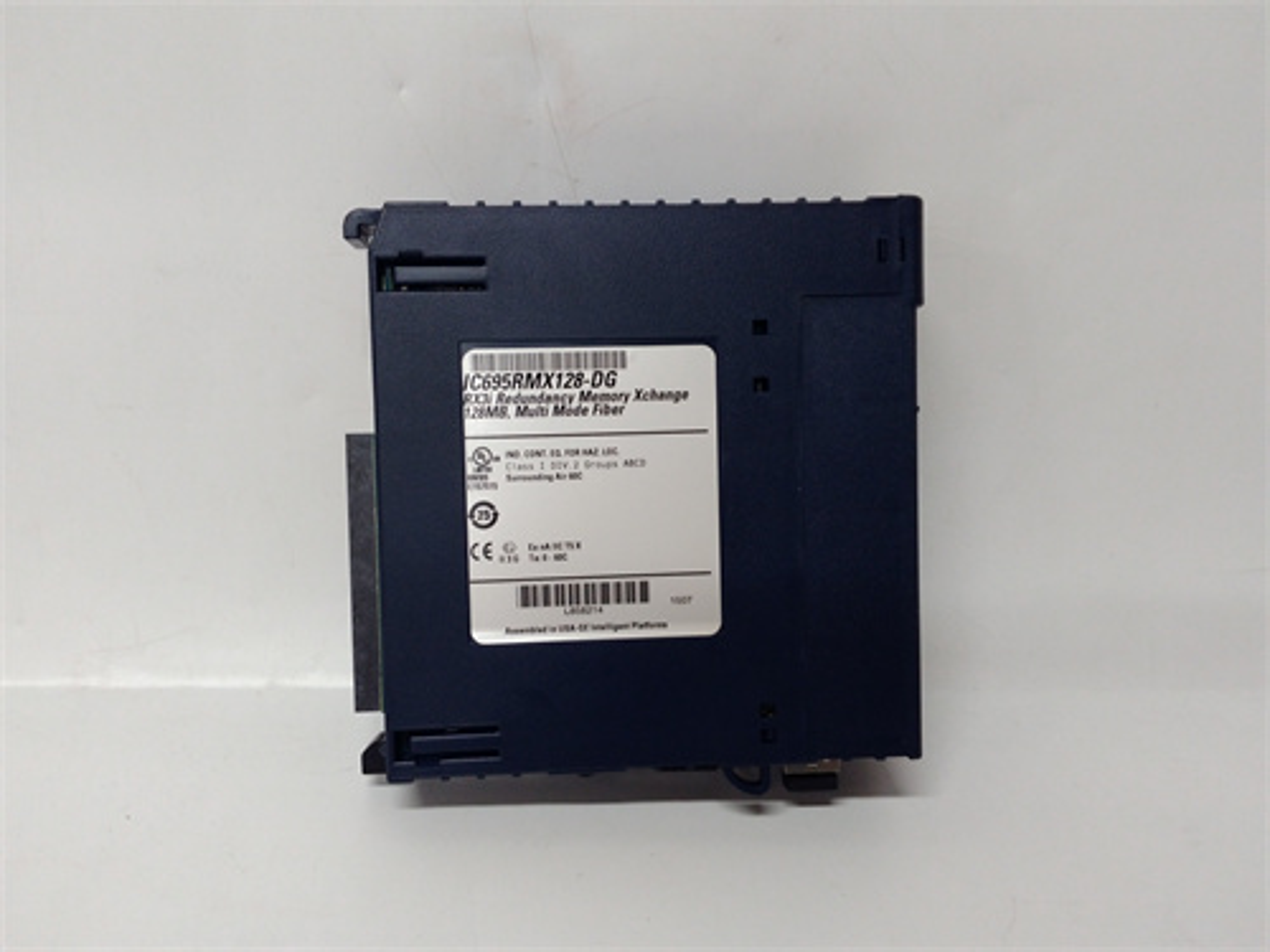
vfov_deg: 51.4
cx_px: 635
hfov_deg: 65.3
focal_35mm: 27
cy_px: 476
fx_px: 991
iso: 205
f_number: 2
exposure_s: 1/33
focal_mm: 3.79
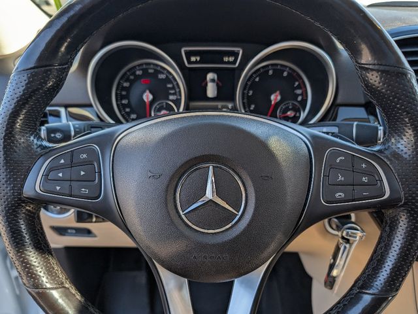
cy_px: 157
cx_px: 209
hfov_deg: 71.6
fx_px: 290
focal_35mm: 24
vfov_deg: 56.8
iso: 20
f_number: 1.68
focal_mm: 6.9
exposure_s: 1/115
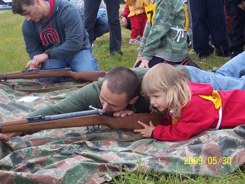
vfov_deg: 18.0
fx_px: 580
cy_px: 92
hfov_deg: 23.8
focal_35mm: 82
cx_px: 122
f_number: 4.1
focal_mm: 13.5
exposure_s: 1/180
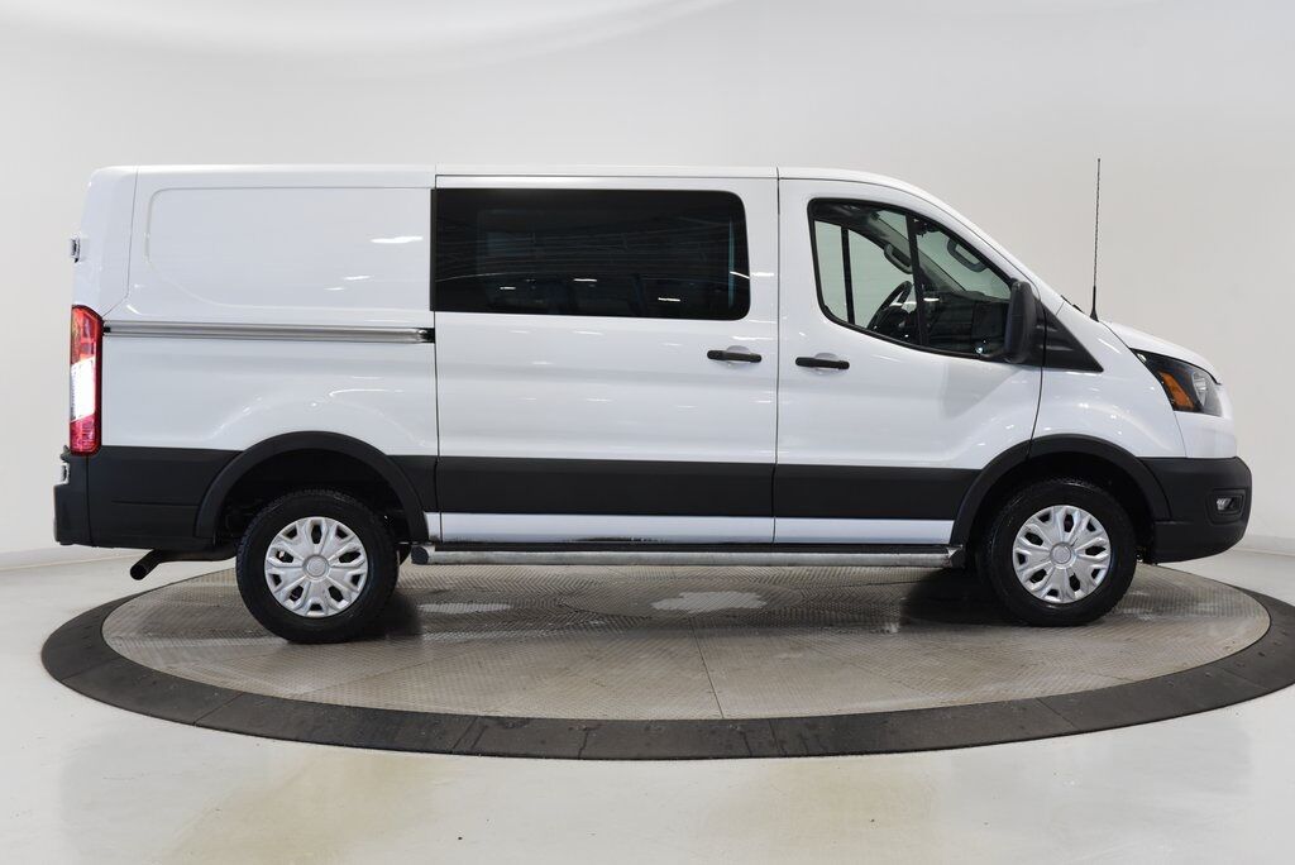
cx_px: 648
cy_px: 432
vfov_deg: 24.7
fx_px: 1980
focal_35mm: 55
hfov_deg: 36.2
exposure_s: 1/100
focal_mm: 55
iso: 1600
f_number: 5
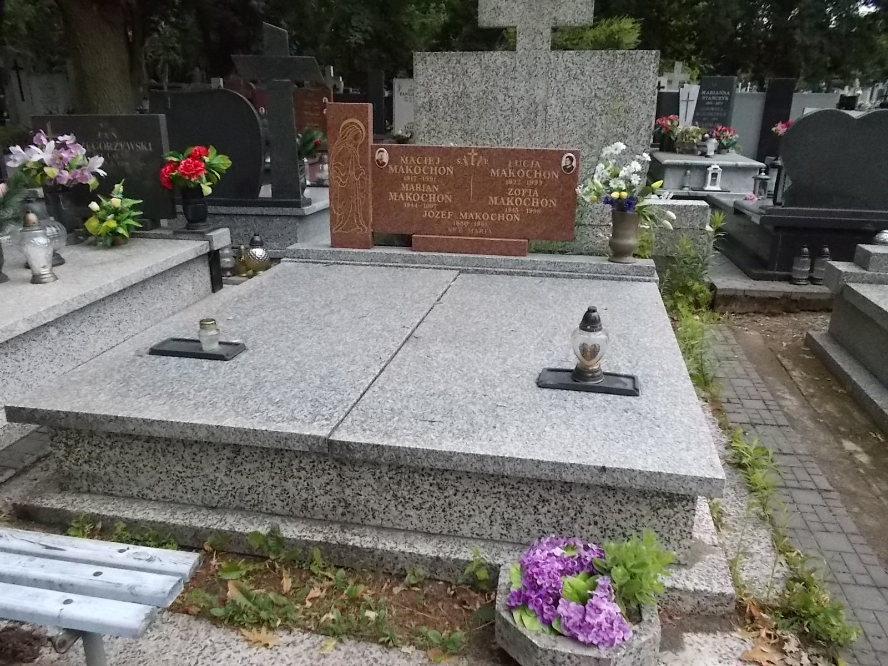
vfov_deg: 53.1
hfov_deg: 67.3
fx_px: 667
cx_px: 444
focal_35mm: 26
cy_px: 333
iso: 400
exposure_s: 1/320
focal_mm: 4.6
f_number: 8
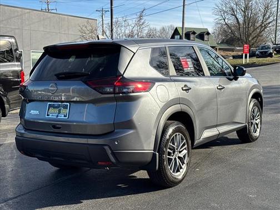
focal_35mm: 48
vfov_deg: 30.3
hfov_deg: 39.7
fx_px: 388
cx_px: 140
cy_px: 105
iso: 64
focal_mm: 6.76
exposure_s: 1/2611
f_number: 1.78
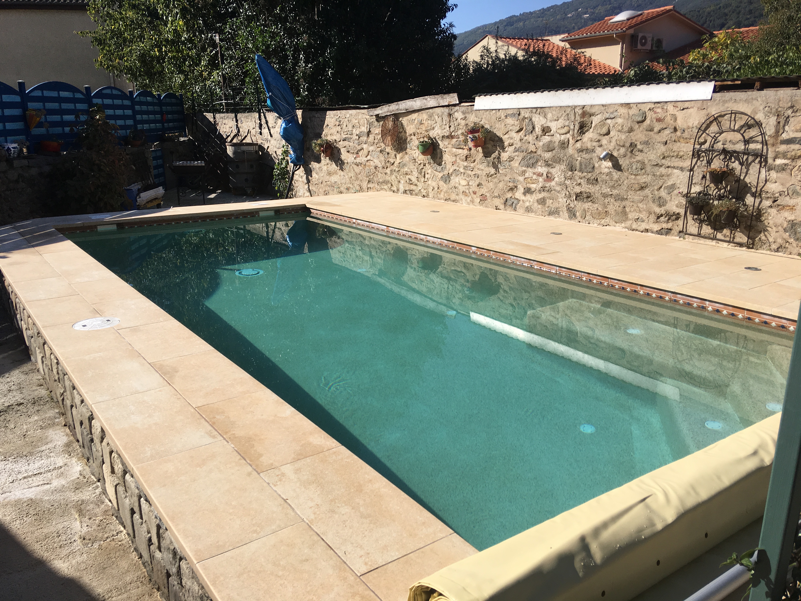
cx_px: 400
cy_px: 300
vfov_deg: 48.2
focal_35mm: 29
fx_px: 671
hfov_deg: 61.7
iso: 25
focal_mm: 4.15
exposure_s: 1/1832
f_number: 2.2
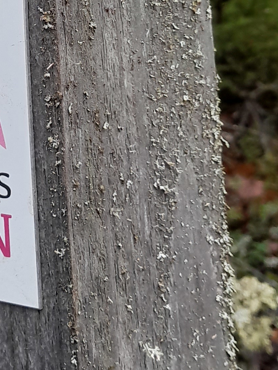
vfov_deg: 17.2
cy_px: -104
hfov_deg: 13.4
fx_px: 1156
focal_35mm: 108
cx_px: -40
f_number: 1.8
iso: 40
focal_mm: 4
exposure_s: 1/226
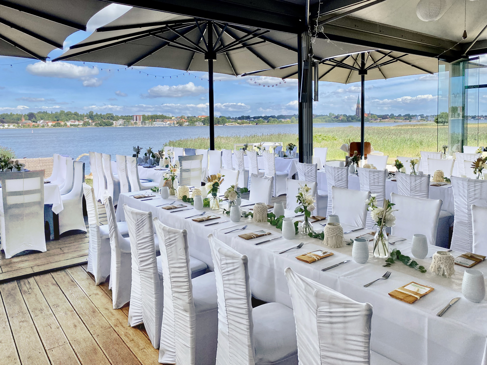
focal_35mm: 26
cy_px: 182
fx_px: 366
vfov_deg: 53.1
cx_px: 244
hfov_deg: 67.3
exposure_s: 1/1193
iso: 32
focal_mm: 4.25
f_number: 1.8
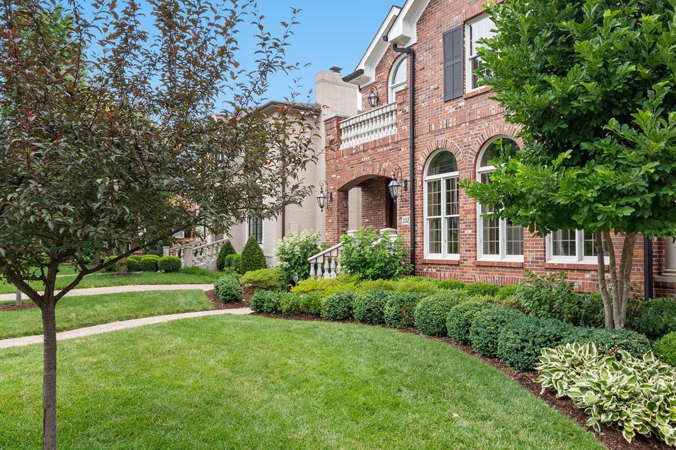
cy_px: 205
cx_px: 381
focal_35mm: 26
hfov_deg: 69.1
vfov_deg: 49.5
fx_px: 488
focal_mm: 11
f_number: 8
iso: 400
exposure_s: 1/400
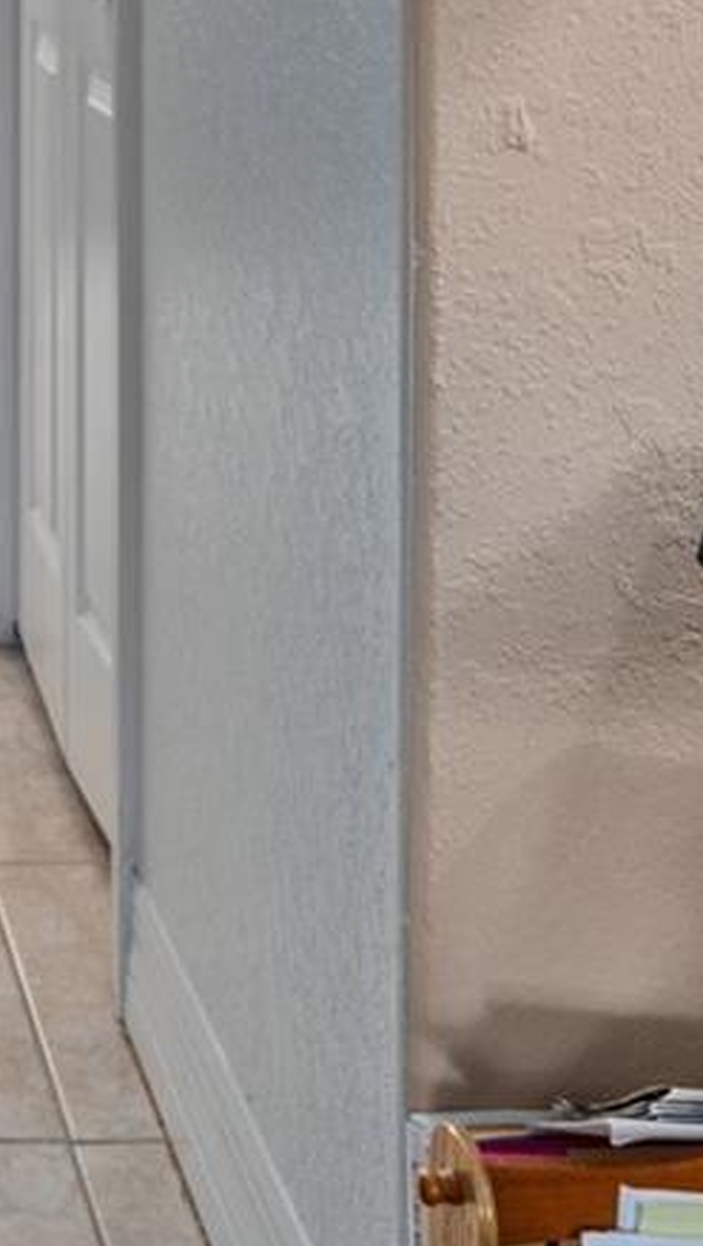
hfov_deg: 16.6
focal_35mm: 65
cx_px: -413
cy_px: -216
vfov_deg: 28.5
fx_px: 2150
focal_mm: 17
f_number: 8
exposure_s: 1
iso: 320
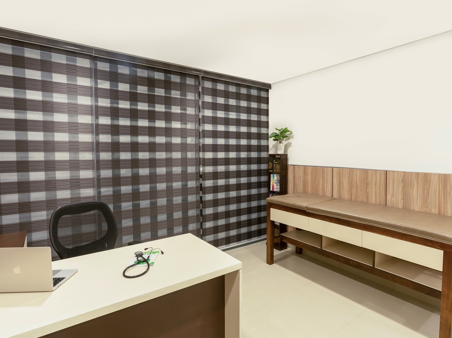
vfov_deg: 66.0
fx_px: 261
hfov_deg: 81.7
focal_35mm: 20
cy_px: 166
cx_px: 237
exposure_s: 1/6
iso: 320
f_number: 11
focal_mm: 18
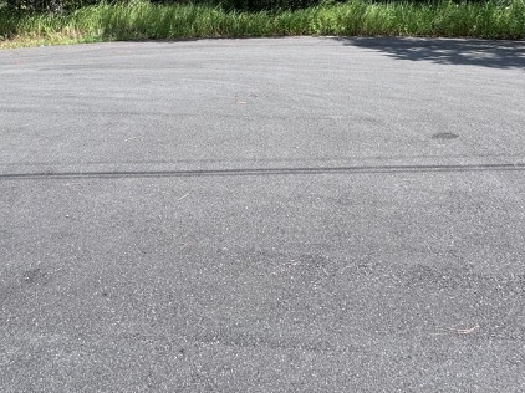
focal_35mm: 34
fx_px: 515
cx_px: 245
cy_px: -39
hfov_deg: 53.9
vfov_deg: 35.7
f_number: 2.2
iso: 50
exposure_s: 1/821
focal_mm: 2.22
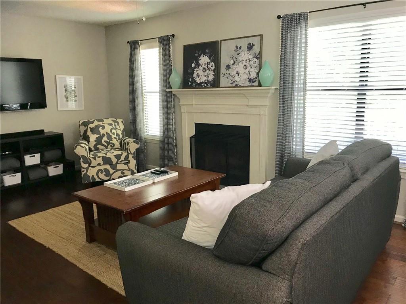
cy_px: 152
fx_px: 328
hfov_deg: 63.4
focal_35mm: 28
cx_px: 203
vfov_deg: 49.7
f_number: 1.8
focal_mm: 3.99
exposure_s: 1/20
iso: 40
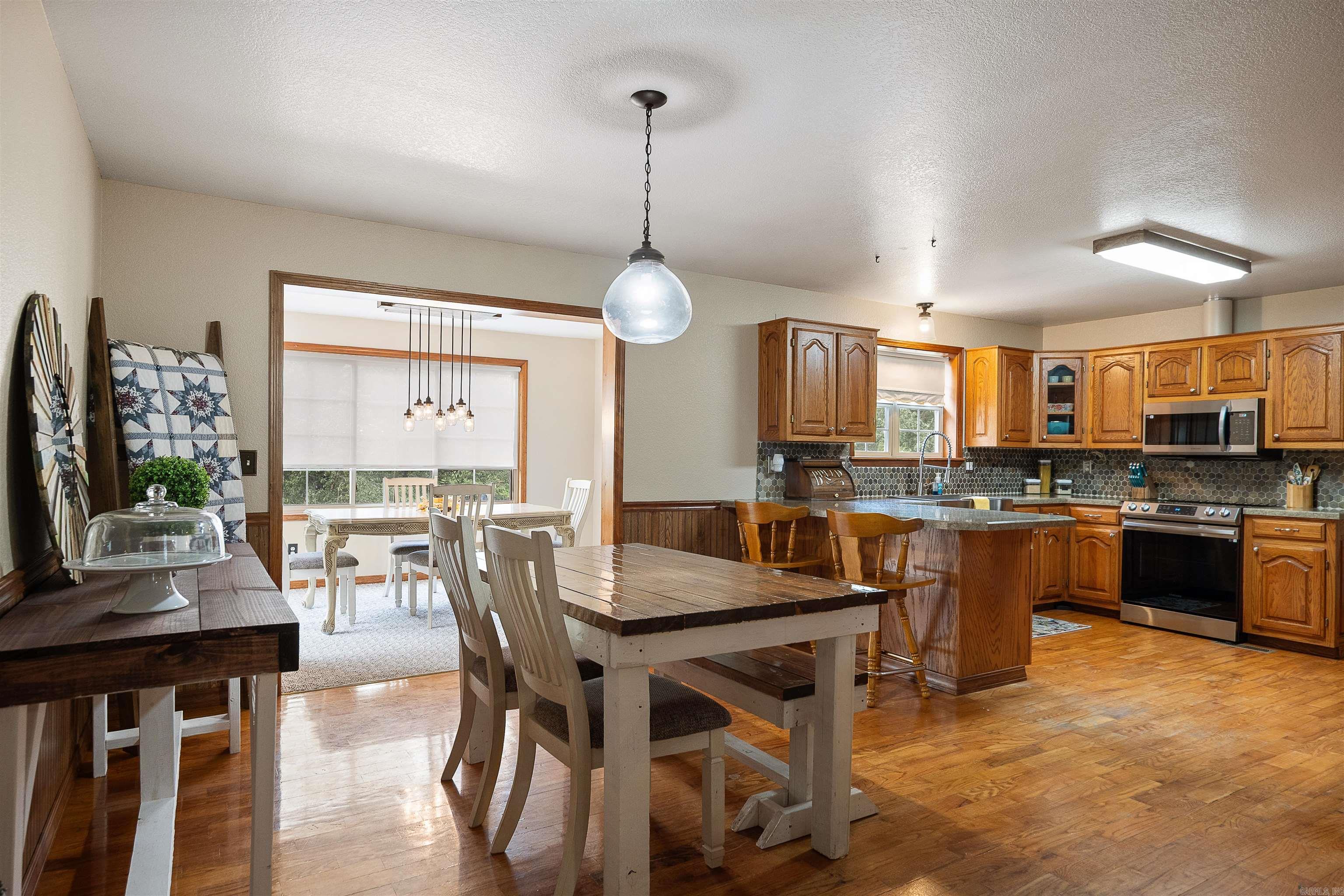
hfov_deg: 84.0
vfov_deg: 61.9
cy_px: 448
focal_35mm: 20
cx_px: 672
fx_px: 747
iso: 1000
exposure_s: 1/10
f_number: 5.6
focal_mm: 20
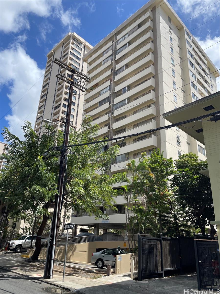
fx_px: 220
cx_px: 110
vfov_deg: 67.3
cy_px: 147
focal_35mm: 26
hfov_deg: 53.1
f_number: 1.6
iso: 32
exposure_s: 1/3401
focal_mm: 4.2
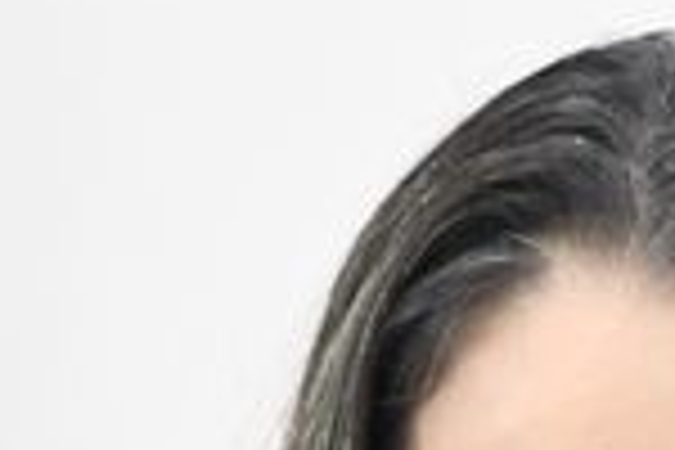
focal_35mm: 1186
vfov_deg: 1.2
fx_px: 22236
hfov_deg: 1.7
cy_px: 1217
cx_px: 720
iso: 1600
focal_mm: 116
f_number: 5.6
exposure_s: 1/30
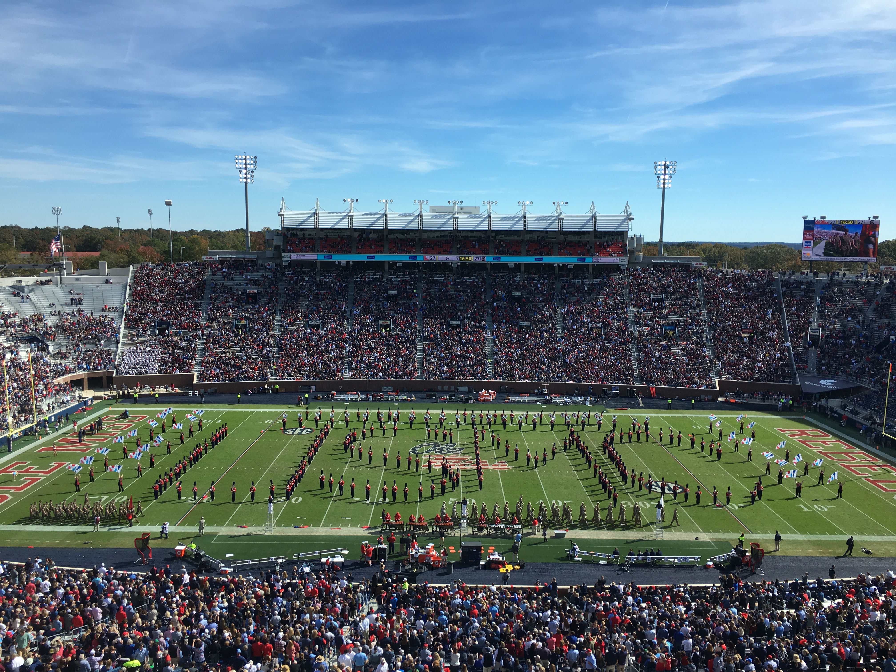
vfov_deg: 48.2
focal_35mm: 29
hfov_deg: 61.7
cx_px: 448
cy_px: 336
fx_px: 751
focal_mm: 4.15
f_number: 2.2
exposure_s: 1/1083
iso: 25
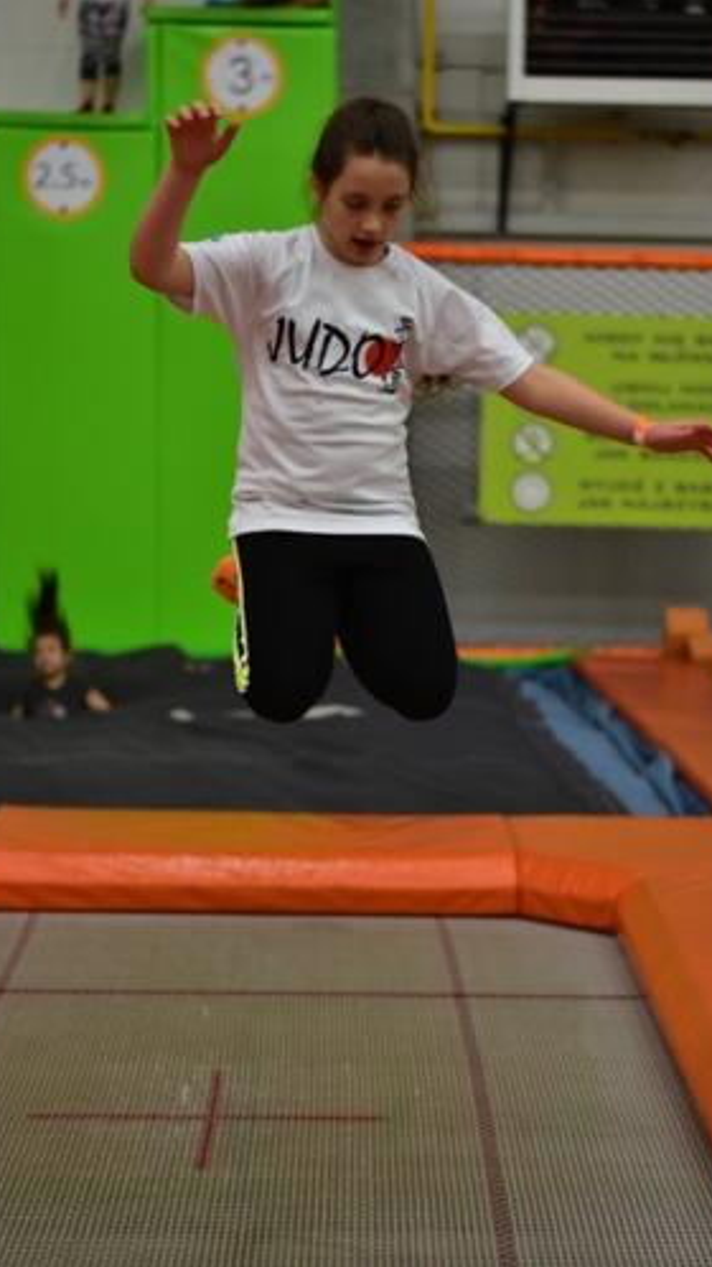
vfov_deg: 26.9
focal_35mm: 79
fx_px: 2652
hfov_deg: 15.3
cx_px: 392
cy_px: 634
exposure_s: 1/500
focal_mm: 50
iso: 1250
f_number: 1.8
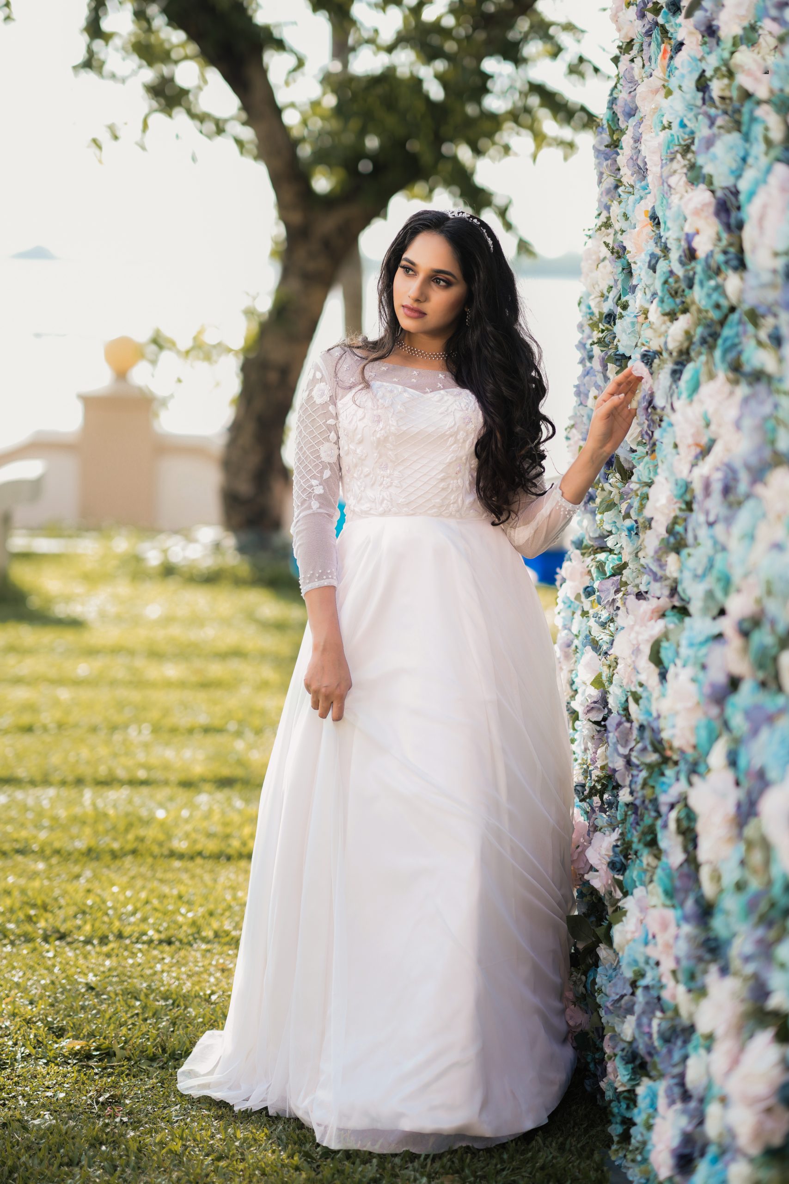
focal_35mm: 85
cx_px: 394
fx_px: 2794
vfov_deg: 23.9
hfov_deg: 16.1
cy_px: 592
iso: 100
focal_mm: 85
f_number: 1.8
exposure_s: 1/640
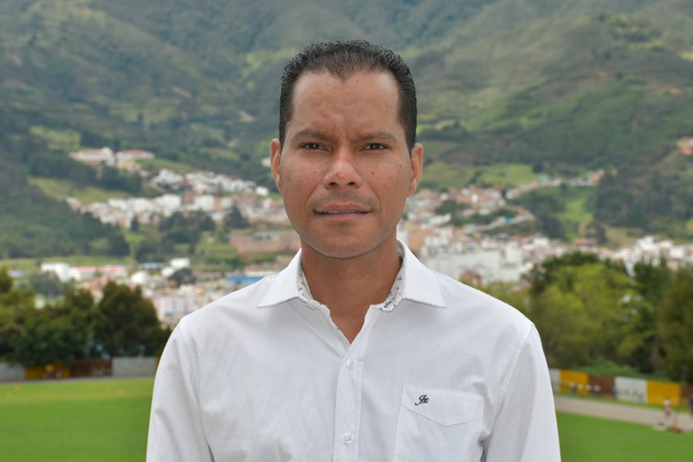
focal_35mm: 112
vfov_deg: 12.2
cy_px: 231
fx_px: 2155
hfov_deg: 18.3
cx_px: 346
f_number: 11
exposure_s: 1/250
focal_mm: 56
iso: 100
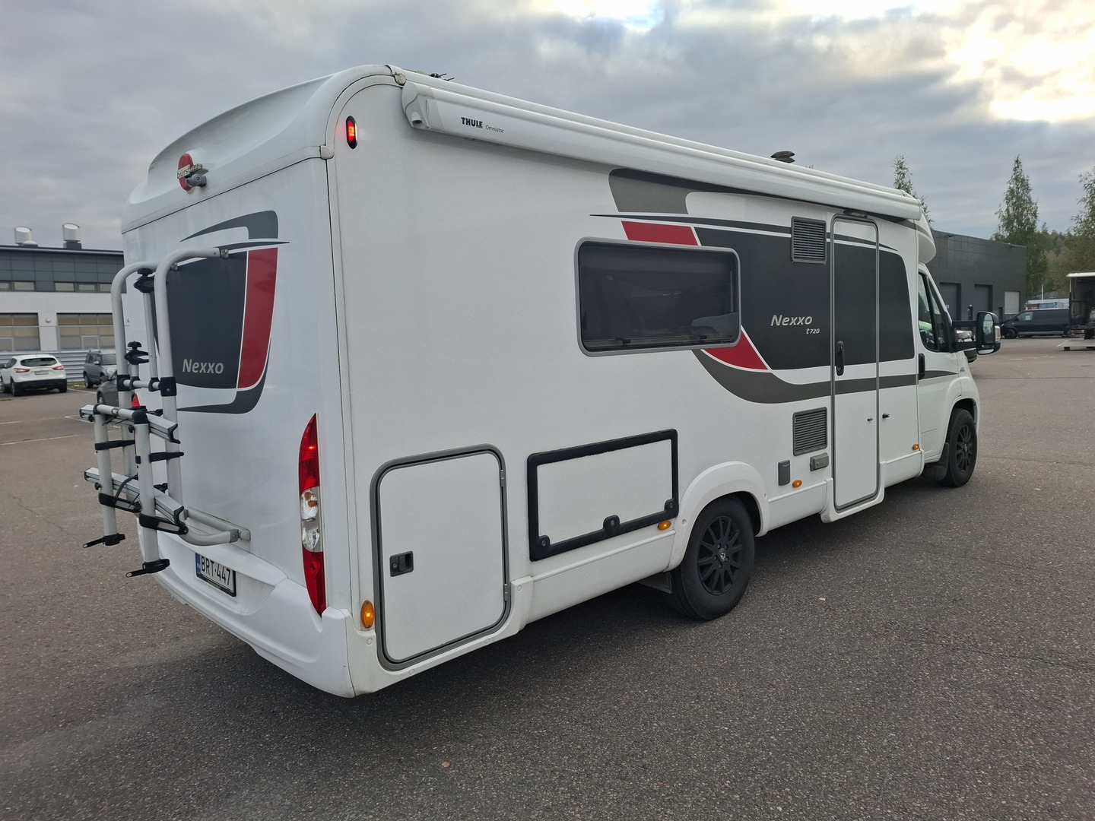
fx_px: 728
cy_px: 410
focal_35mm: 23
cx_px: 548
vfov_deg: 58.9
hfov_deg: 73.9
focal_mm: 5.54
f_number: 1.8
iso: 50
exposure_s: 1/404
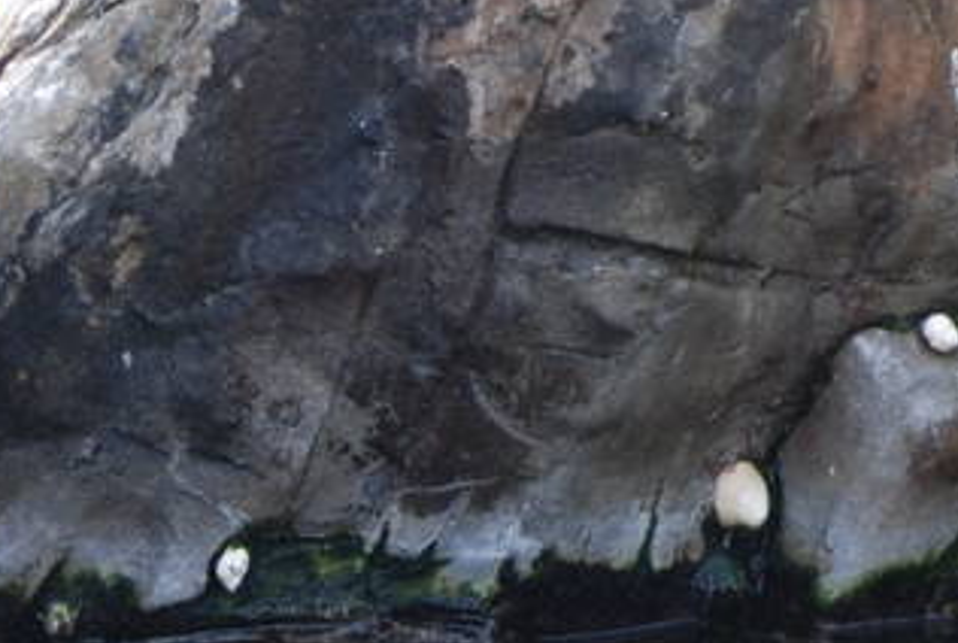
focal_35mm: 592
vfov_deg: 2.3
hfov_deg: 3.4
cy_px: -836
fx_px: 15783
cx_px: 2143
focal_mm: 78
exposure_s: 1/160
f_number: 4
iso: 200
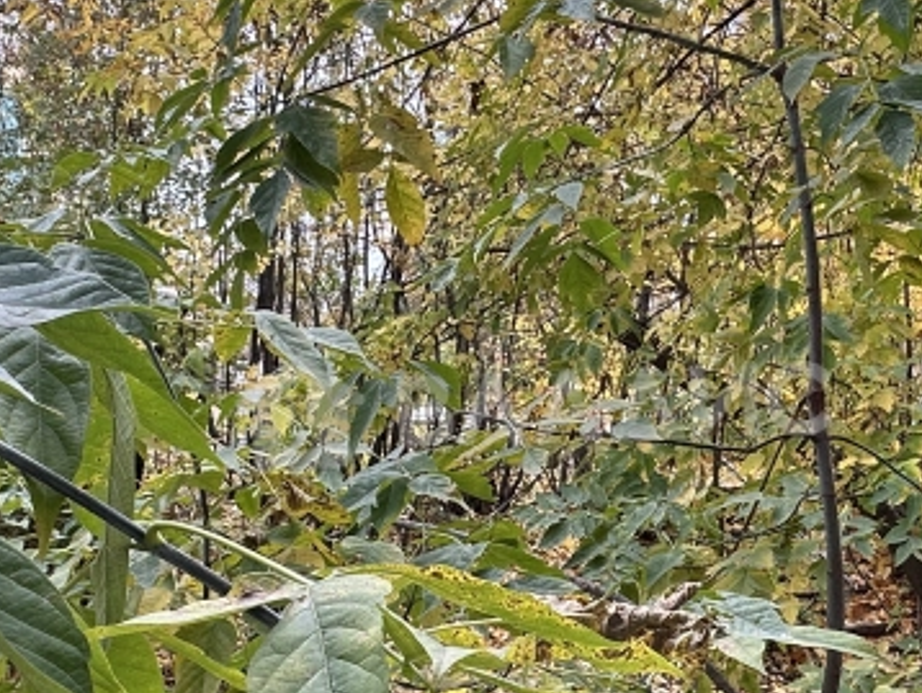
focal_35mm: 49
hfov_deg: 38.8
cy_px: 401
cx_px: 536
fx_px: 1306
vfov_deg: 29.7
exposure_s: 1/101
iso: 40
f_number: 2.2
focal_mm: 2.22
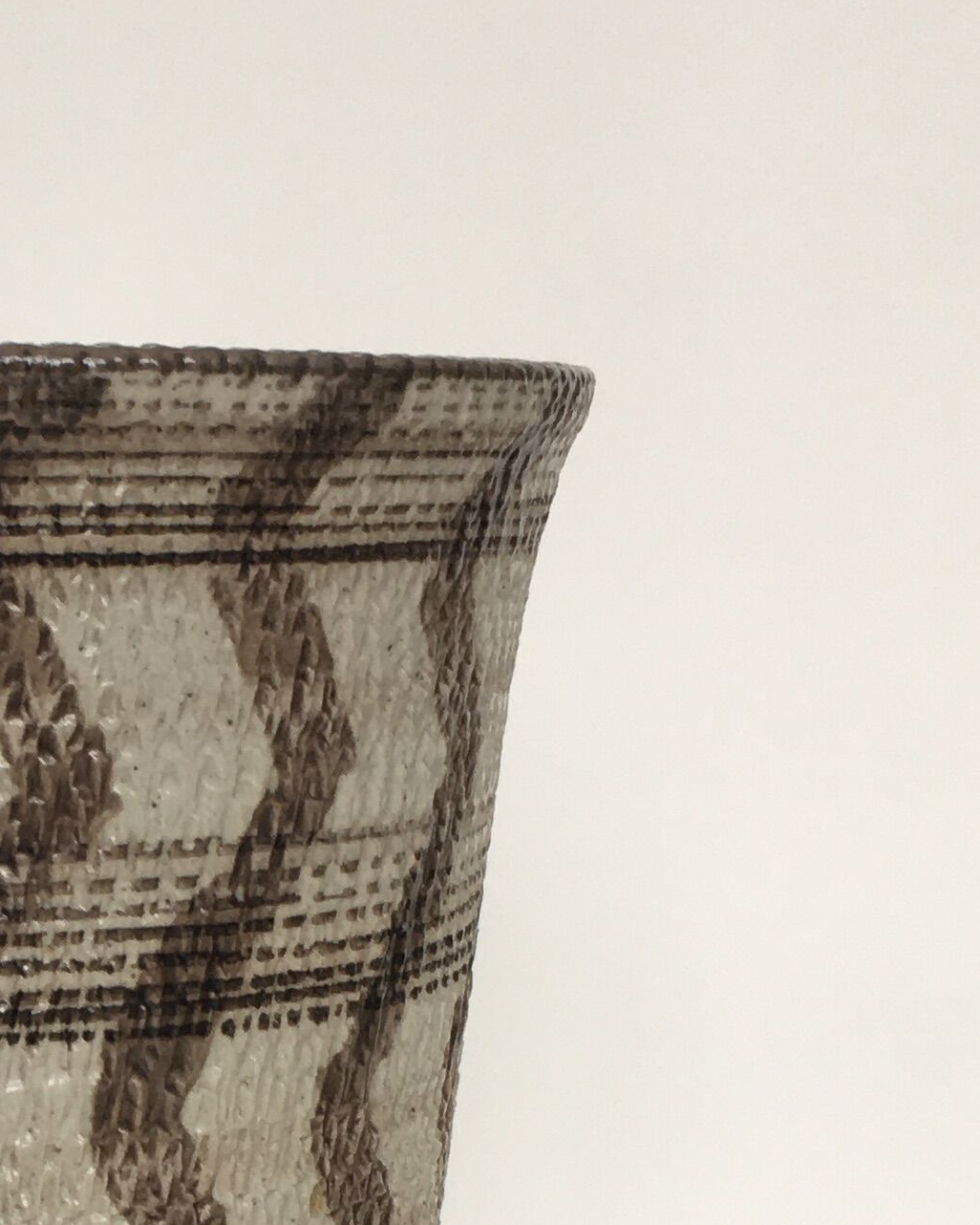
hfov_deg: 16.7
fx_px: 3226
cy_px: 1265
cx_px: -136
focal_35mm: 89
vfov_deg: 20.7
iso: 32
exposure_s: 1/50
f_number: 2.2
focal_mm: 4.15
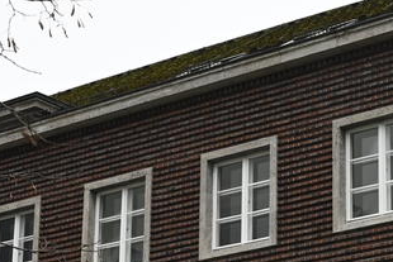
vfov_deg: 10.6
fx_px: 1409
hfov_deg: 15.8
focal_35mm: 129
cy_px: 205
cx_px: 297
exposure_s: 1/320
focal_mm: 40
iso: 1600
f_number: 4.5
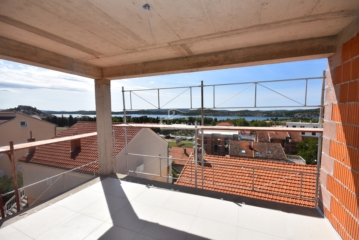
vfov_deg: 77.3
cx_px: 180
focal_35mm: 15
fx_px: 150
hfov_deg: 100.4
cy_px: 120
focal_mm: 10
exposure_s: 1/250
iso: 100
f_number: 10
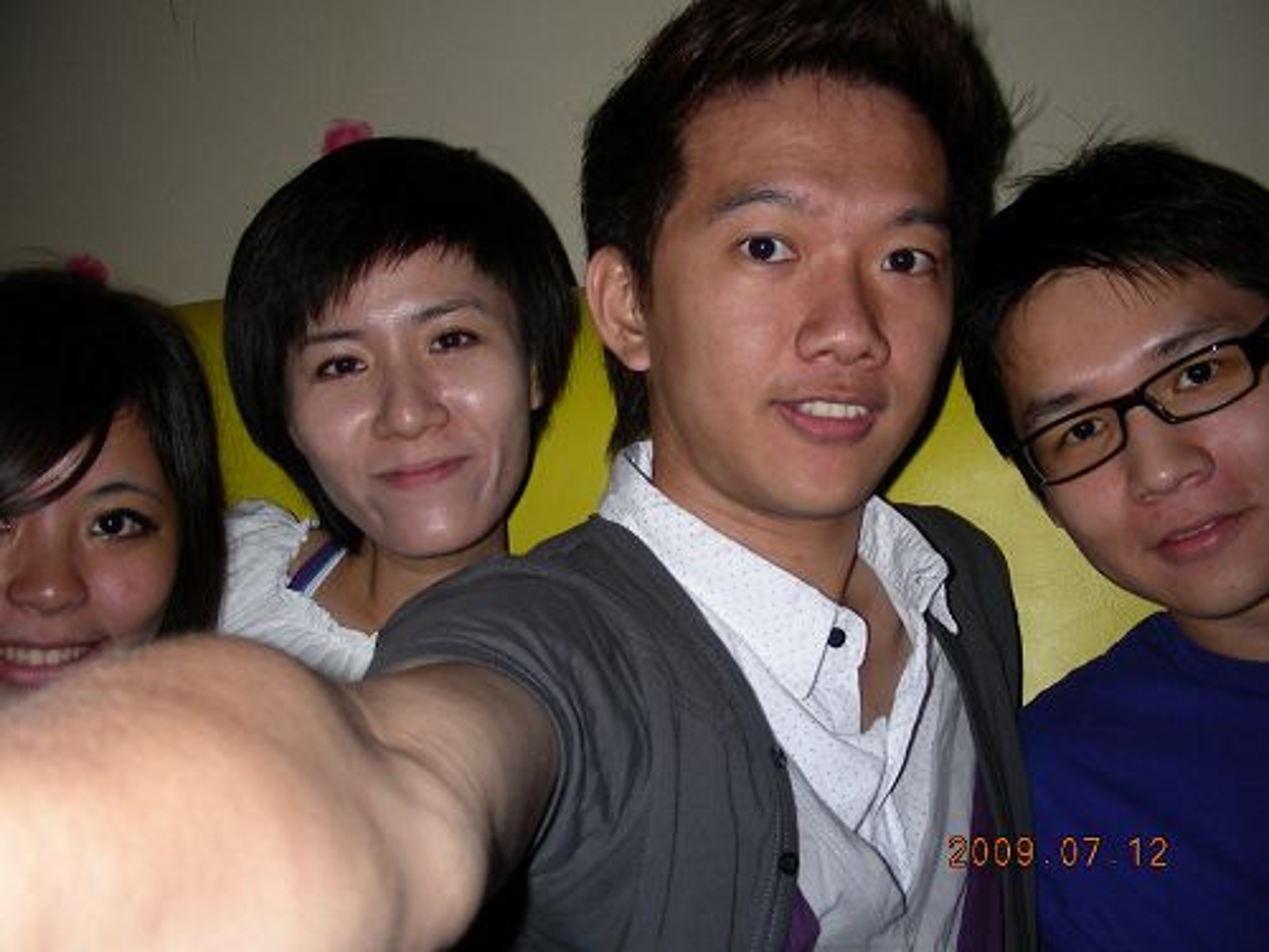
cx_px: 634
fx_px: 1393
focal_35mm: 38
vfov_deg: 37.7
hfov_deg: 49.0
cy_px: 476
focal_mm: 6.3
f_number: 3.5
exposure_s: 1/60.1
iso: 50
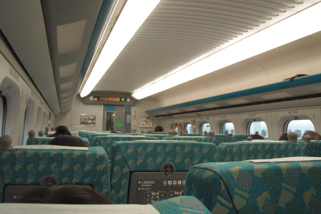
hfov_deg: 48.5
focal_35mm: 40
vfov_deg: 33.4
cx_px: 162
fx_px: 357
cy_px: 100
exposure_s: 1/30
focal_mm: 6.7
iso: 125
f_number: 3.5
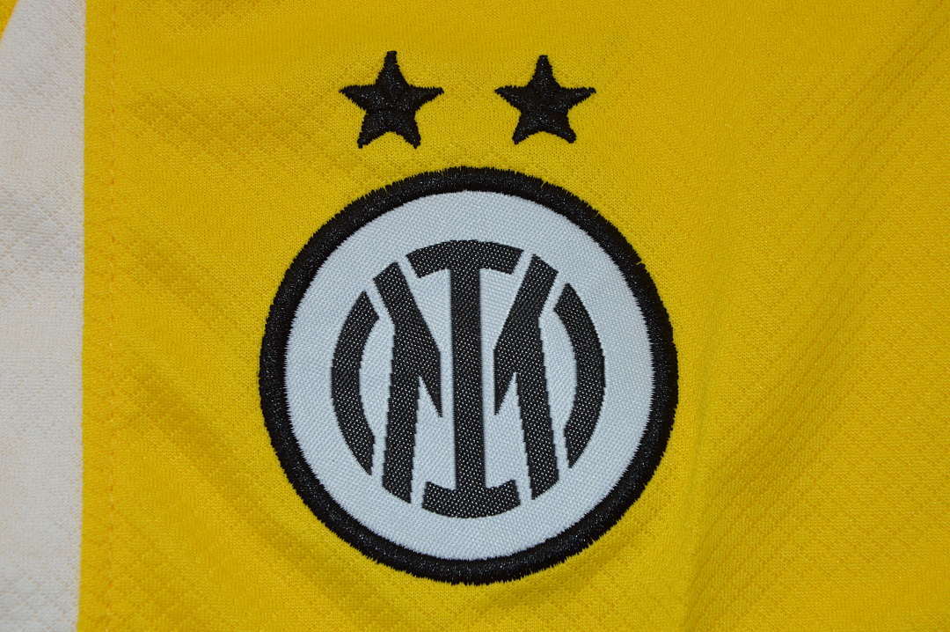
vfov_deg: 12.2
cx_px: 475
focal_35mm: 112
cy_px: 316
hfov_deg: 18.2
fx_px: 2966
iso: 400
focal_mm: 75
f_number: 11
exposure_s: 1/200
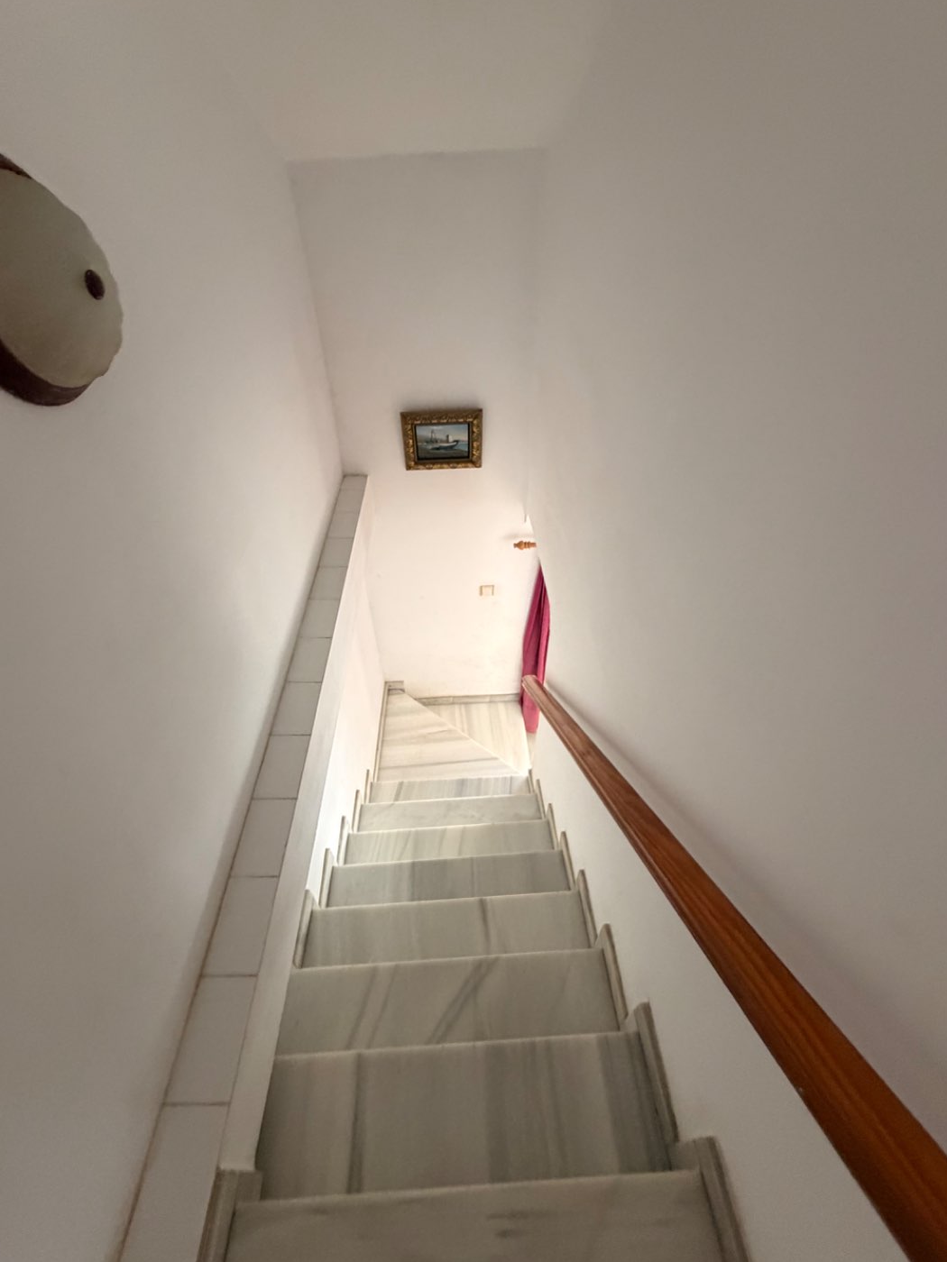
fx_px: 547
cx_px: 450
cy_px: 606
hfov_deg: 81.7
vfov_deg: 98.1
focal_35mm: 15
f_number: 2.2
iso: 400
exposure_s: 1/60
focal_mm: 2.22
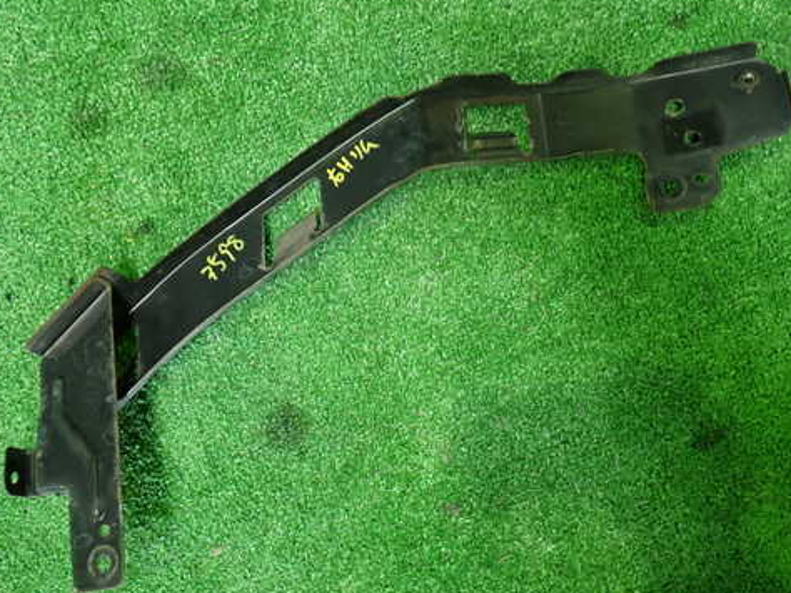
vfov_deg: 37.7
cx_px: 347
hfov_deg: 48.9
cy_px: 284
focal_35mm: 38
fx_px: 868
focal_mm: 5.4
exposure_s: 1/30
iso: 400
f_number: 2.3
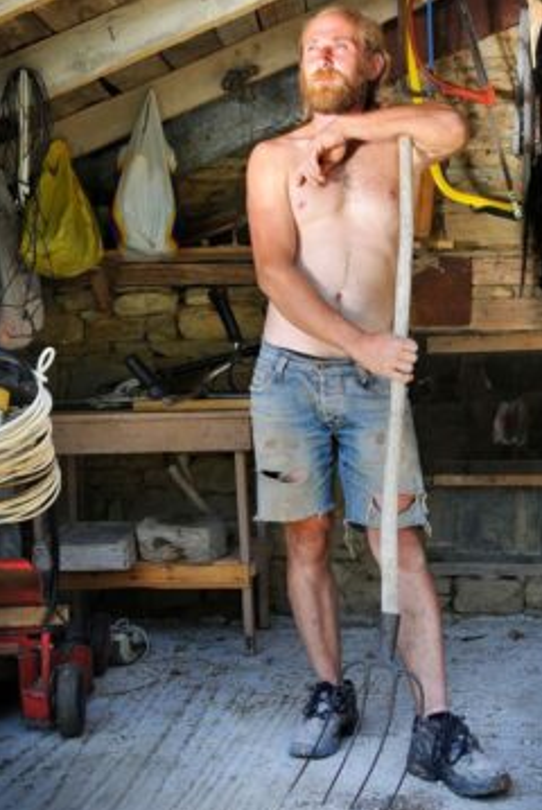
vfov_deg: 36.4
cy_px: 361
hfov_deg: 24.8
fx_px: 1231
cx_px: 321
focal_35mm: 55
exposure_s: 1/160
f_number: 5.6
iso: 250
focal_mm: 29
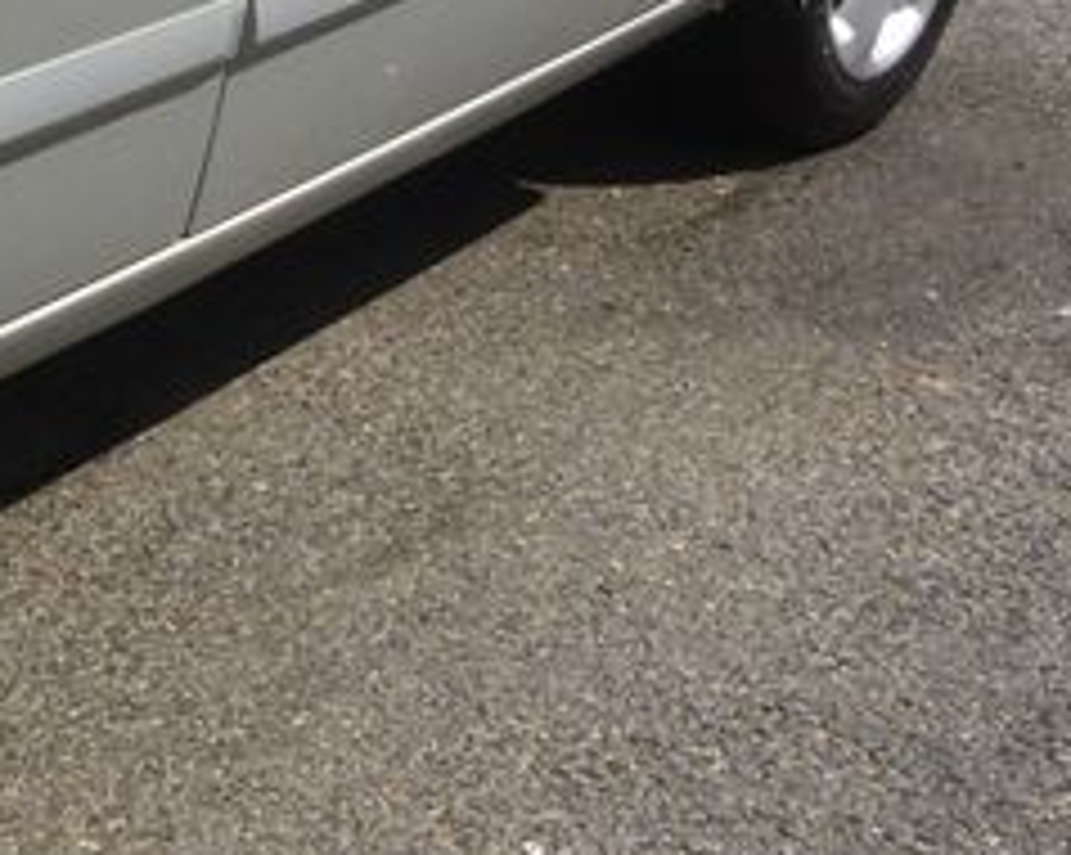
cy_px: 7
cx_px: -914
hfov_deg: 15.1
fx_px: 3452
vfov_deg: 13.9
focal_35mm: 109
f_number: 13
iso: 160
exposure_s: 1/250
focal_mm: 10
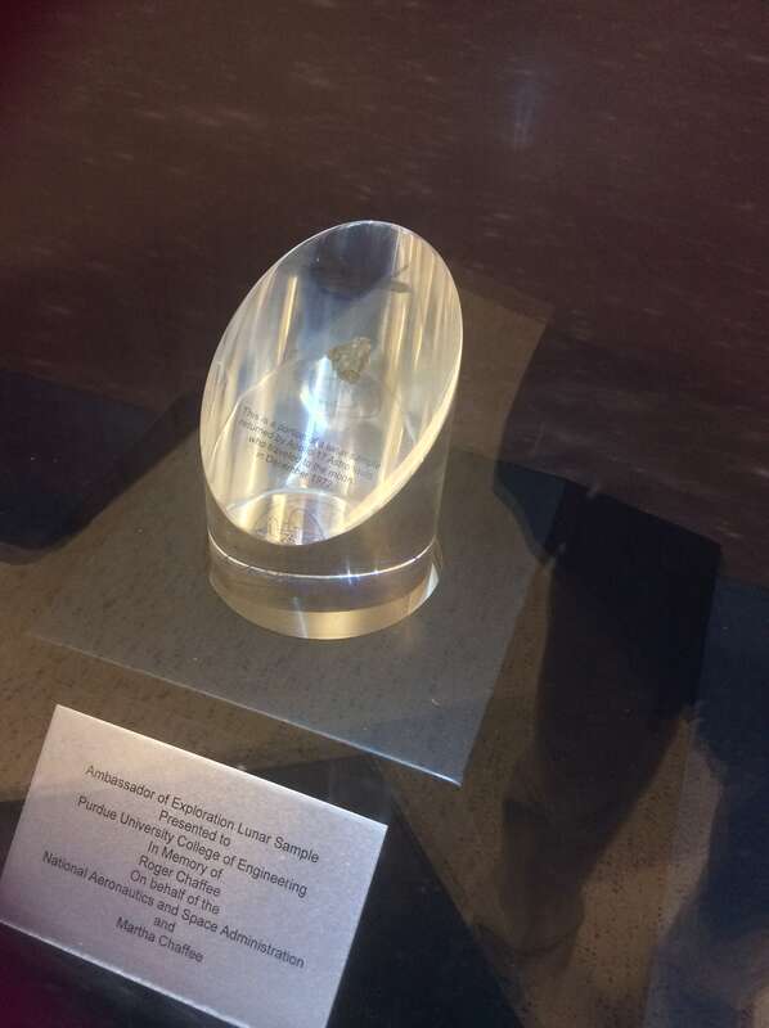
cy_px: 514
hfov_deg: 42.9
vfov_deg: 55.4
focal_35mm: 33
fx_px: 980
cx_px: 384
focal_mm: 3.3
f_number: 2.4
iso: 200
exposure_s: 1/24
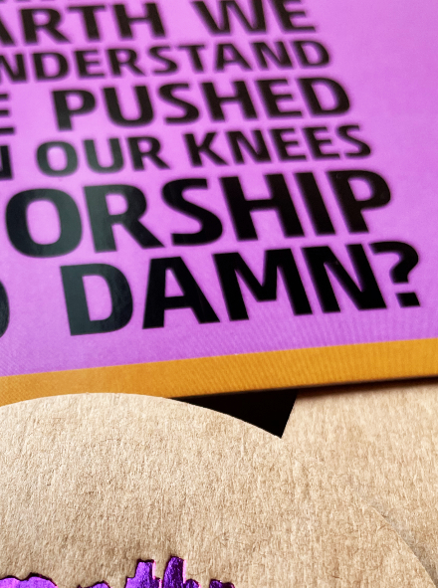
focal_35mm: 44
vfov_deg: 41.9
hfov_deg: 31.8
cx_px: 81
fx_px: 746
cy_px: 431
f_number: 1.6
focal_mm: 4.2
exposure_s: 1/121
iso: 100
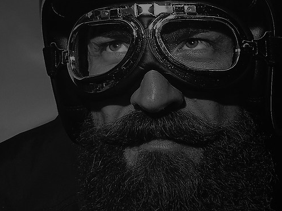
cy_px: 88
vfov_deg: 18.6
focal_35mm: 79
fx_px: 644
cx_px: 189
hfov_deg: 24.6
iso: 200
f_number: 4
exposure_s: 1/50
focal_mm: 34
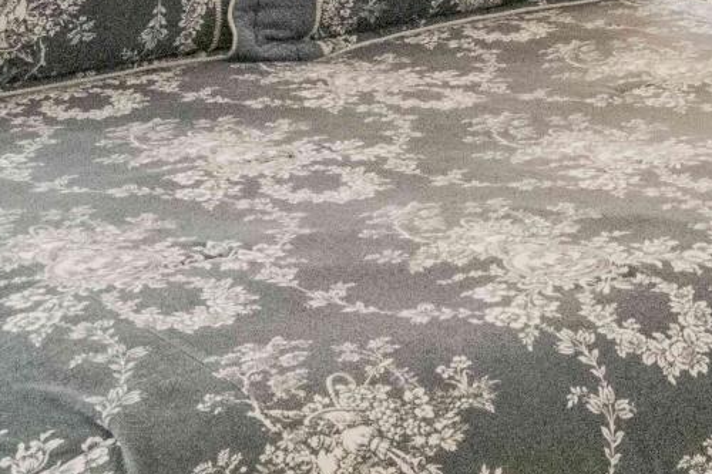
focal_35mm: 96
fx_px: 1898
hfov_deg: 20.3
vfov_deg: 13.6
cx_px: 769
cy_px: -167
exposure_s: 1/30
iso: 5000
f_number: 10
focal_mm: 16
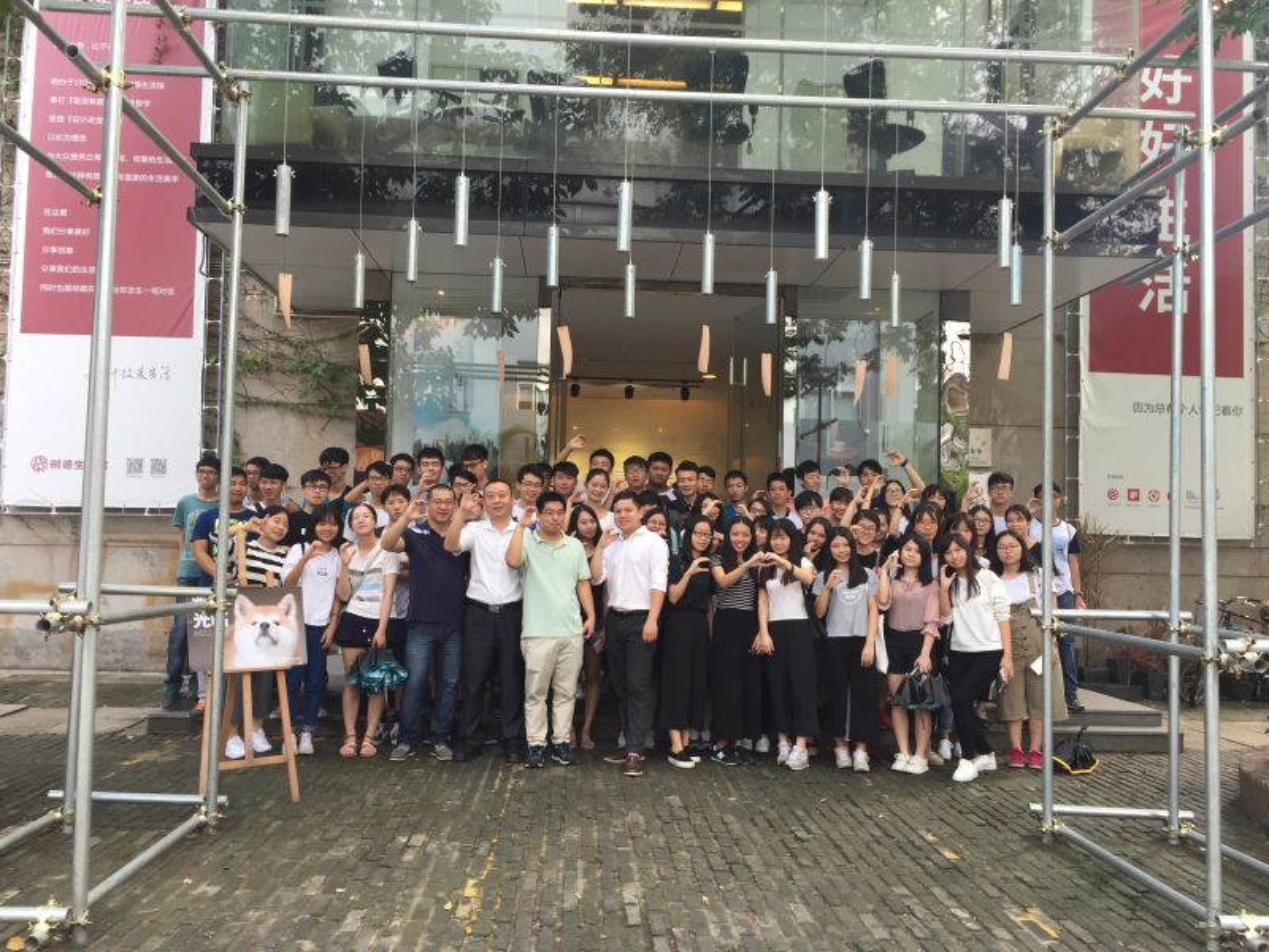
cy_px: 476
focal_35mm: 29
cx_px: 634
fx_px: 1063
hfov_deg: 61.7
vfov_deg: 48.2
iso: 32
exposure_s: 1/100
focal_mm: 4.15
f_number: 2.2
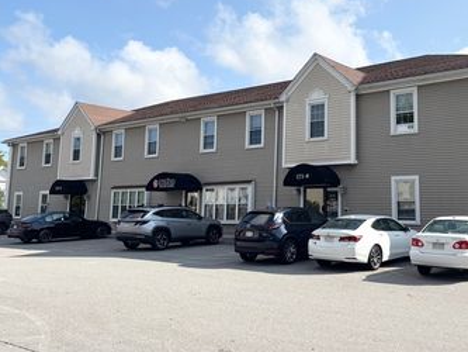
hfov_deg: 46.8
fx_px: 527
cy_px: 132
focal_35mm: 39
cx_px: 327
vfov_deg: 36.6
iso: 50
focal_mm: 5.96
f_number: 1.6
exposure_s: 1/4082
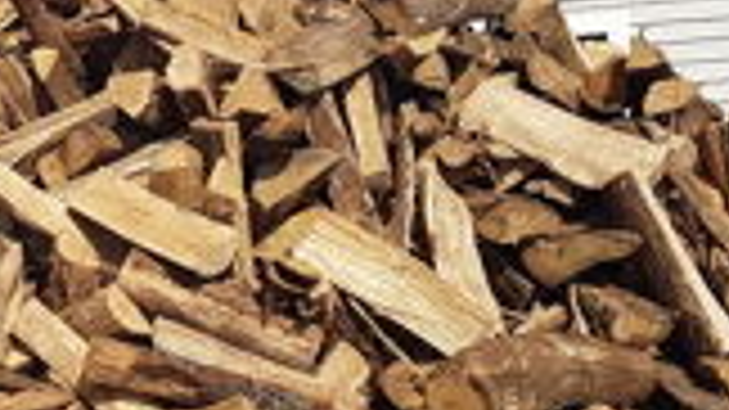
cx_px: -153
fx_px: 1623
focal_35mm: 84
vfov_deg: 14.2
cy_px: 374
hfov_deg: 23.1
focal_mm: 4.2
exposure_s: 1/2808
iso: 40
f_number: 1.7
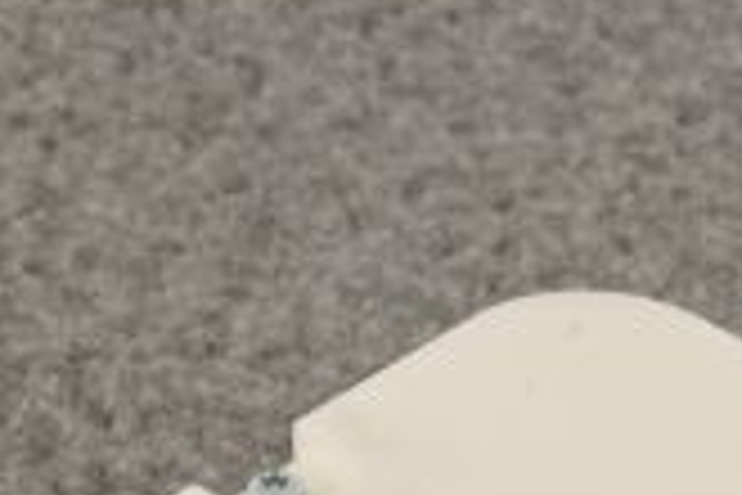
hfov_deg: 11.3
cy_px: 763
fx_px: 3751
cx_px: 580
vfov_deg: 7.4
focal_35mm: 182
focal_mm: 50
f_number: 13
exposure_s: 1/125
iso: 1600
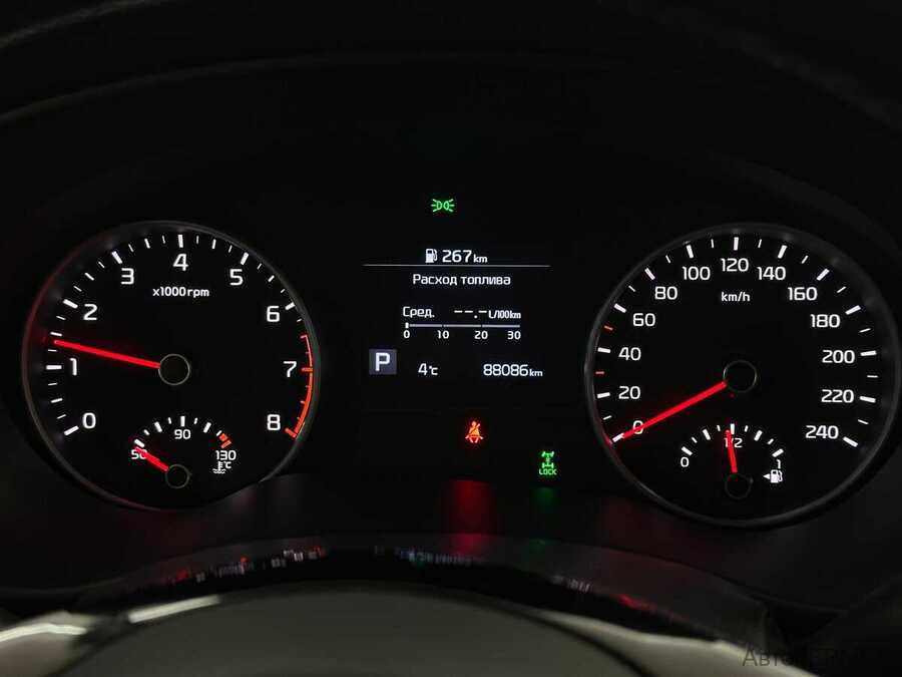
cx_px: 451
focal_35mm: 48
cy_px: 338
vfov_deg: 30.3
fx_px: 1251
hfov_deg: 39.7
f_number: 1.78
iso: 250
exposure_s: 1/50
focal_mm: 6.86
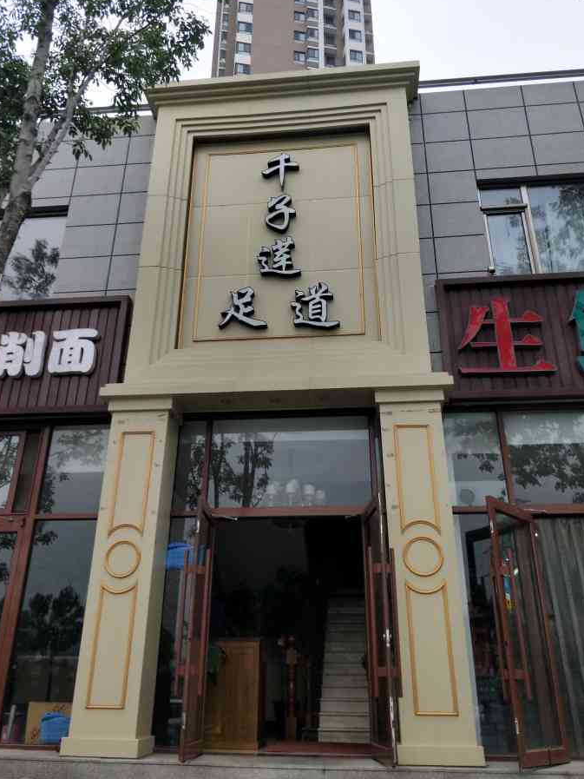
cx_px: 293
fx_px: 585
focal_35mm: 26
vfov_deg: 67.3
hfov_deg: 53.1
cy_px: 379
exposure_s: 1/1429
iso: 89
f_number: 1.7
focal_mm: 4.27
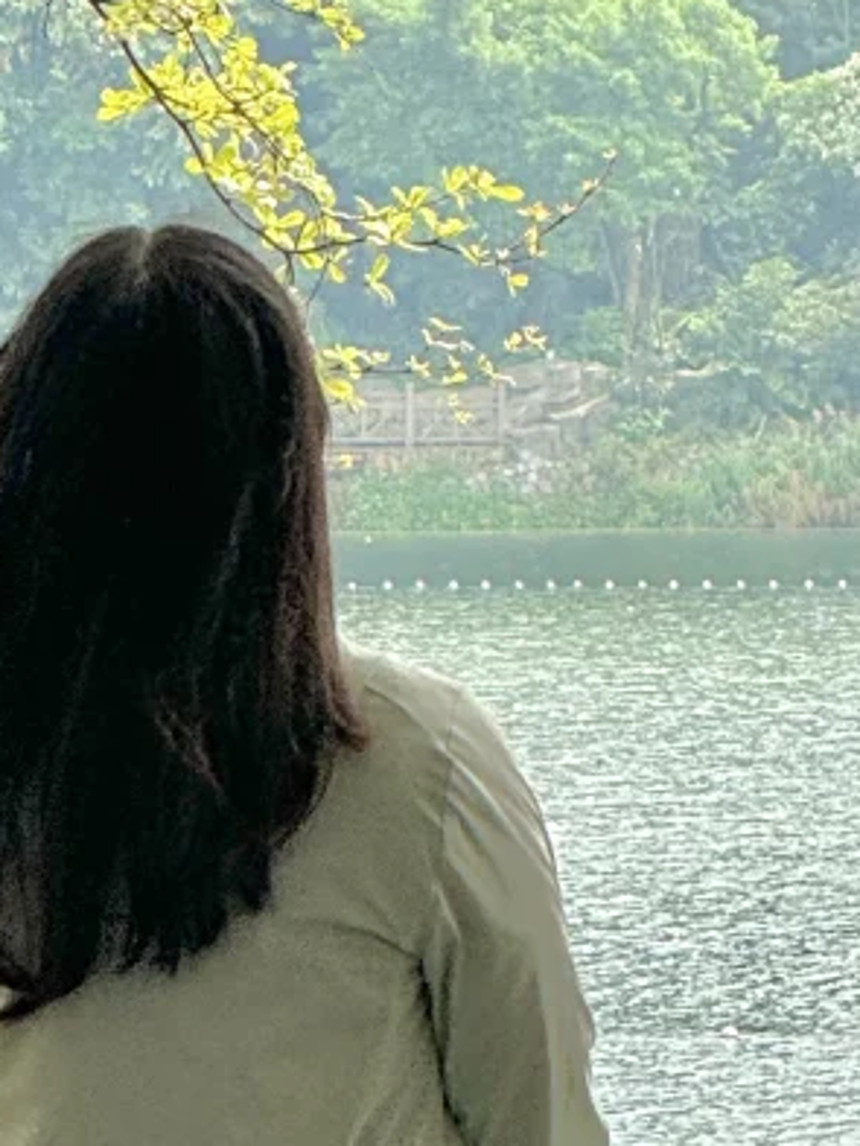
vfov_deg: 4.5
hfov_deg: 3.4
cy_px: -44
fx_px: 14567
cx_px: 189
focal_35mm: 440
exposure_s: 1/644
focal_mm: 15.66
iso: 50
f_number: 2.8
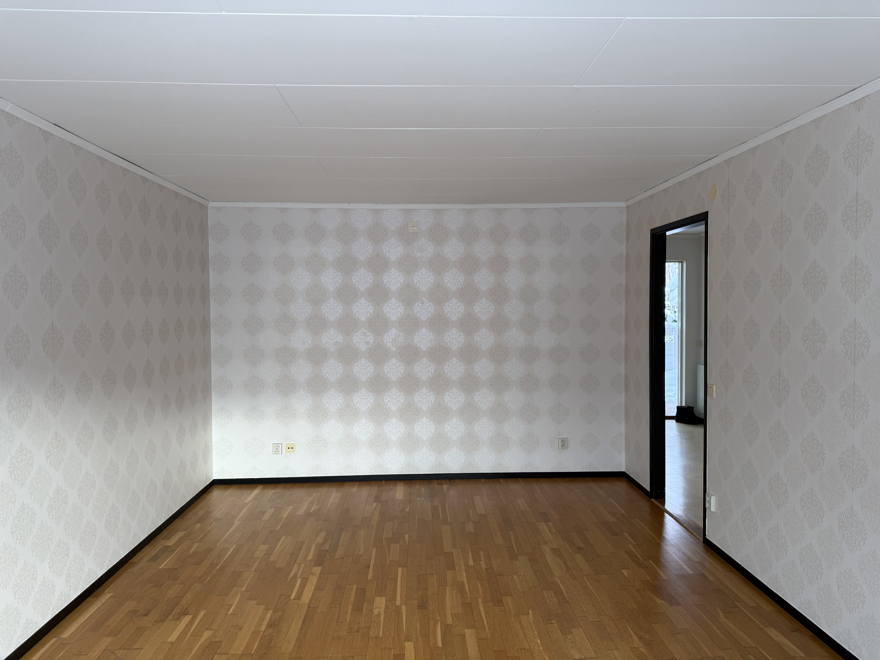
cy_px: 330
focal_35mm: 24
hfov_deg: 71.6
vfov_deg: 56.8
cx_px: 440
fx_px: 610
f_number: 1.78
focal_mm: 6.76
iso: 100
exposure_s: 1/121
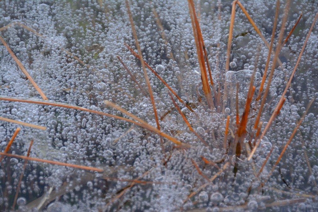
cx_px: 159
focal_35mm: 174
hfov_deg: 11.8
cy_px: 106
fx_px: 1537
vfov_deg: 7.9
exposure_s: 1/200
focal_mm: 116
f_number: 9
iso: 640
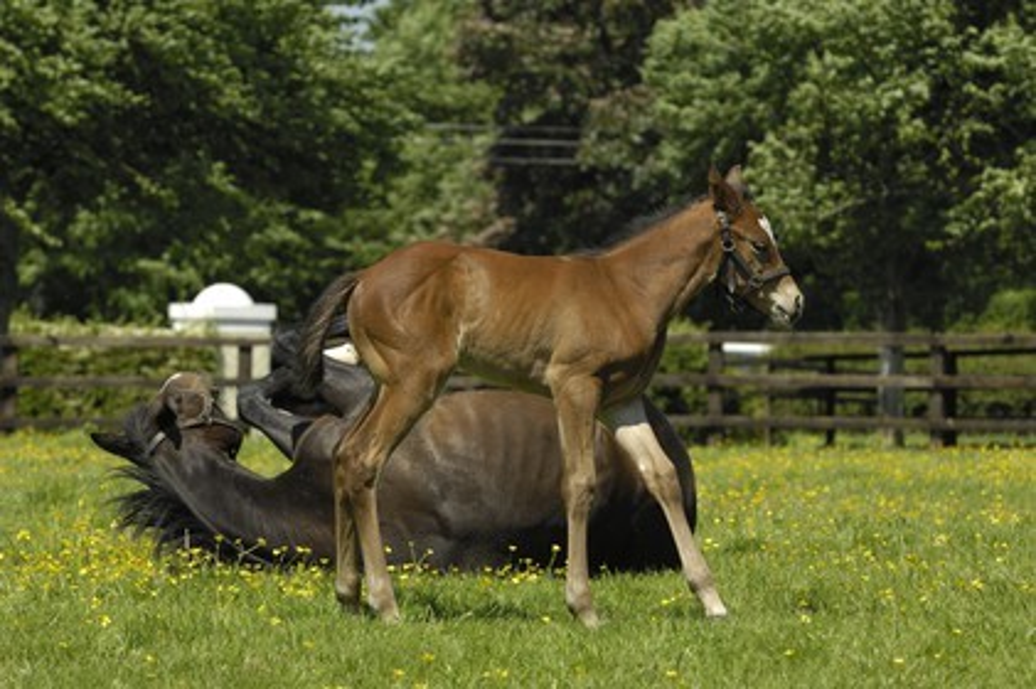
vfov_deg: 7.0
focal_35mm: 195
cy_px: 344
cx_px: 518
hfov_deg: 10.6
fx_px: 5607
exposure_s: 1/400
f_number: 6
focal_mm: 130
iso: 100
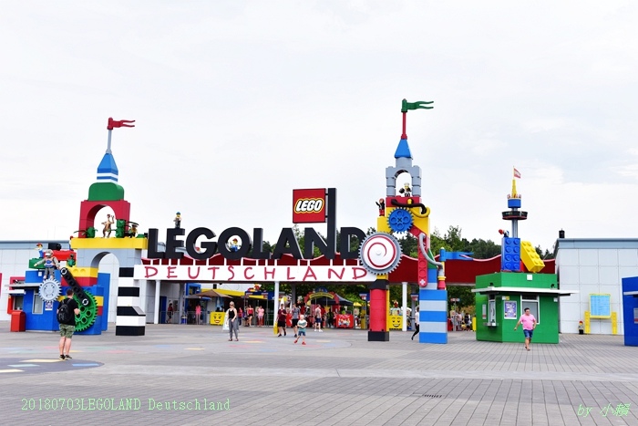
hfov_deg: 42.3
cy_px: 213
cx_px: 319
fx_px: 824
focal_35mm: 46
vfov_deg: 29.0
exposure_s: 1/640
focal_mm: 31
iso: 500
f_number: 8
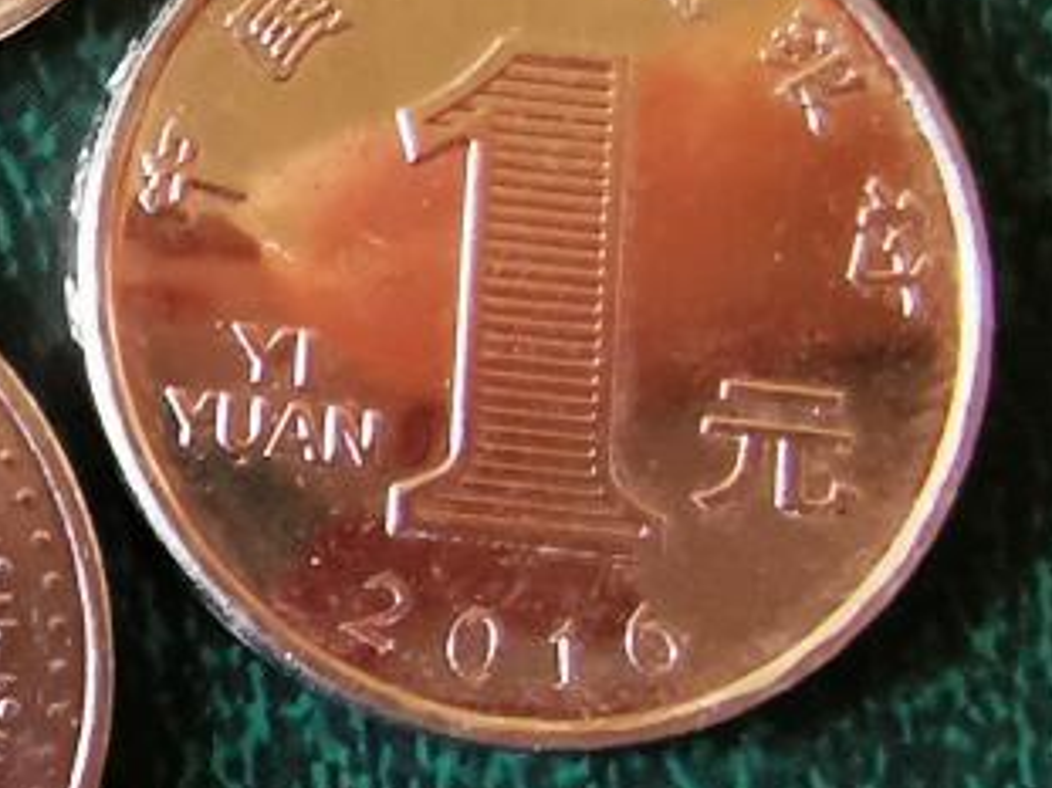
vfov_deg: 12.5
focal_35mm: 117
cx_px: -511
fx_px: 3554
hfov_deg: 15.6
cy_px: 44
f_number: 2.2
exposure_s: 1/25
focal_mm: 2.35
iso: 500
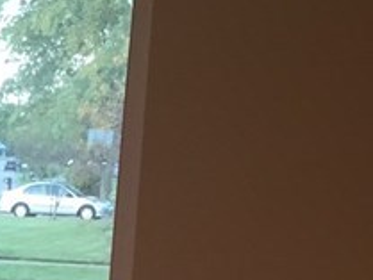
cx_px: -184
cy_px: 439
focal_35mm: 142
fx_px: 1531
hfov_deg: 13.1
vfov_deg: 10.1
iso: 64
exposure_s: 1/30
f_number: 2.2
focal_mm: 4.15
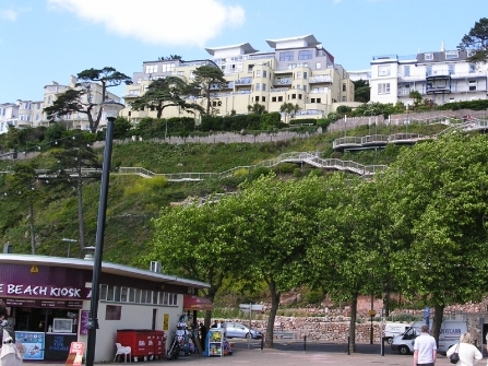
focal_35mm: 51
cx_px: 325
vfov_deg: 28.5
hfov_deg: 37.1
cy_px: 155
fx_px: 719
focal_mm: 7.8
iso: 100
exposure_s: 1/180
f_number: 5.6
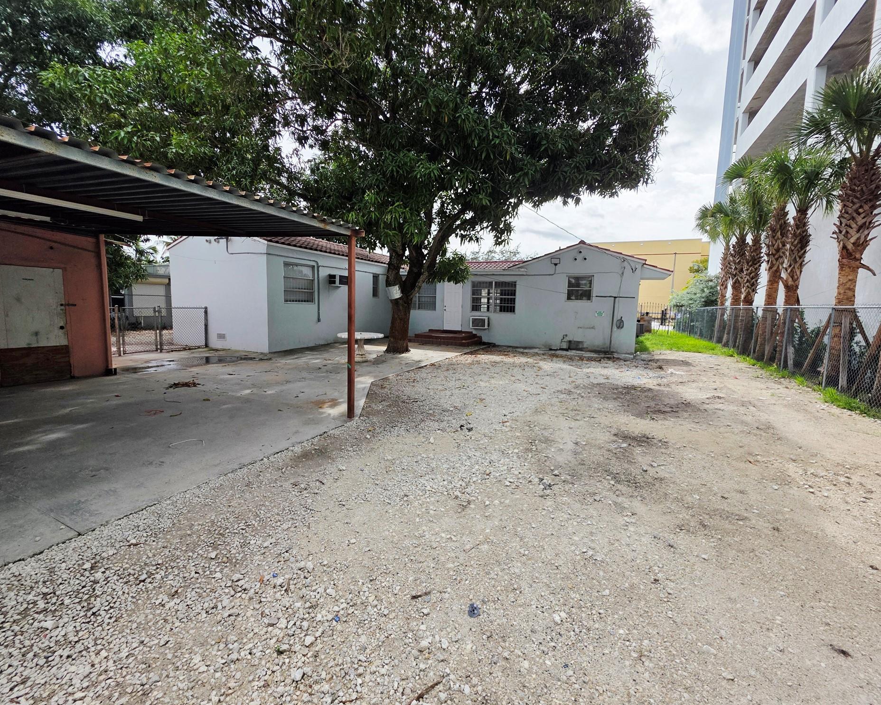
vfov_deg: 88.0
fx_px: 365
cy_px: 341
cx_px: 440
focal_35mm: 14
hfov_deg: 100.7
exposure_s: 1/2000
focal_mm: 2.2
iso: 40
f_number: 1.9
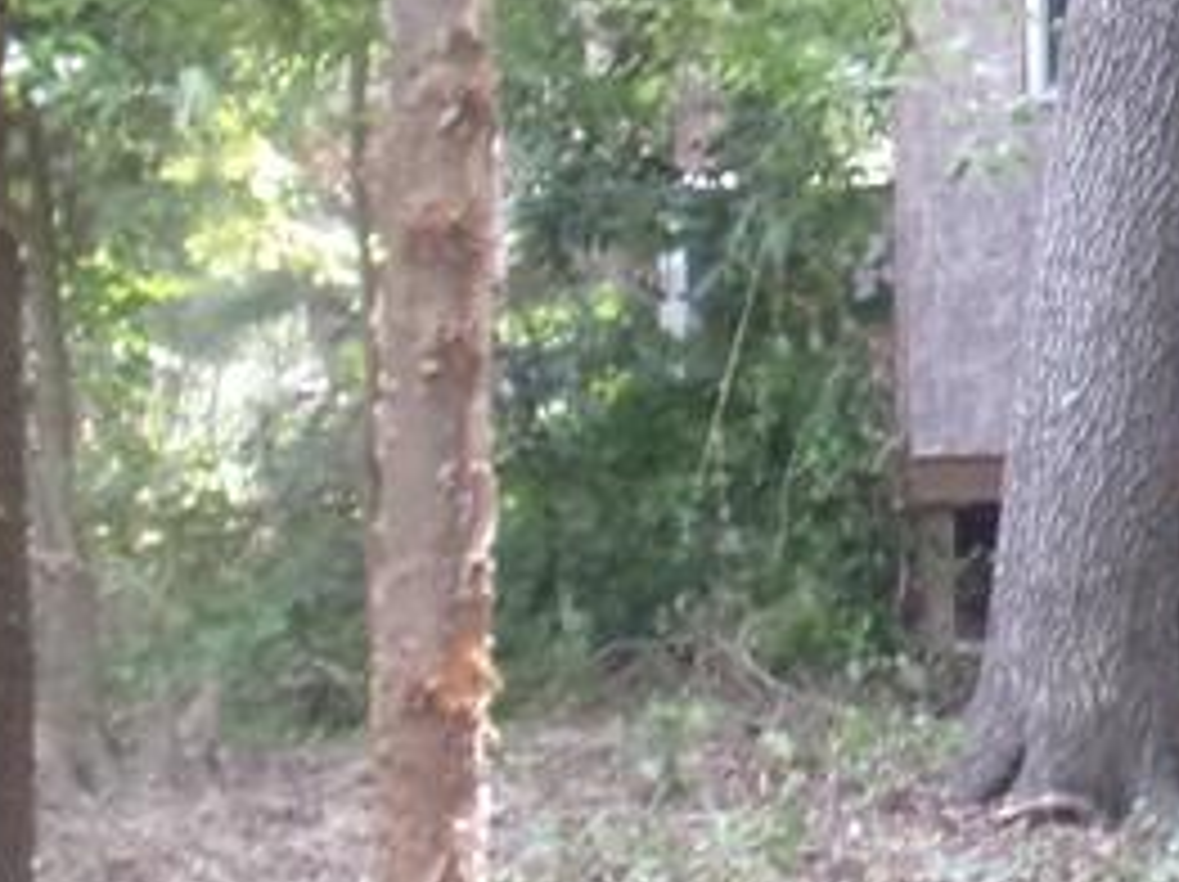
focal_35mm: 180
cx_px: 1804
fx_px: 6125
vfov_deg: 8.2
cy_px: 414
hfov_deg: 10.6
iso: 140
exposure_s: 1/34
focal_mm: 8.3
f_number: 4.1
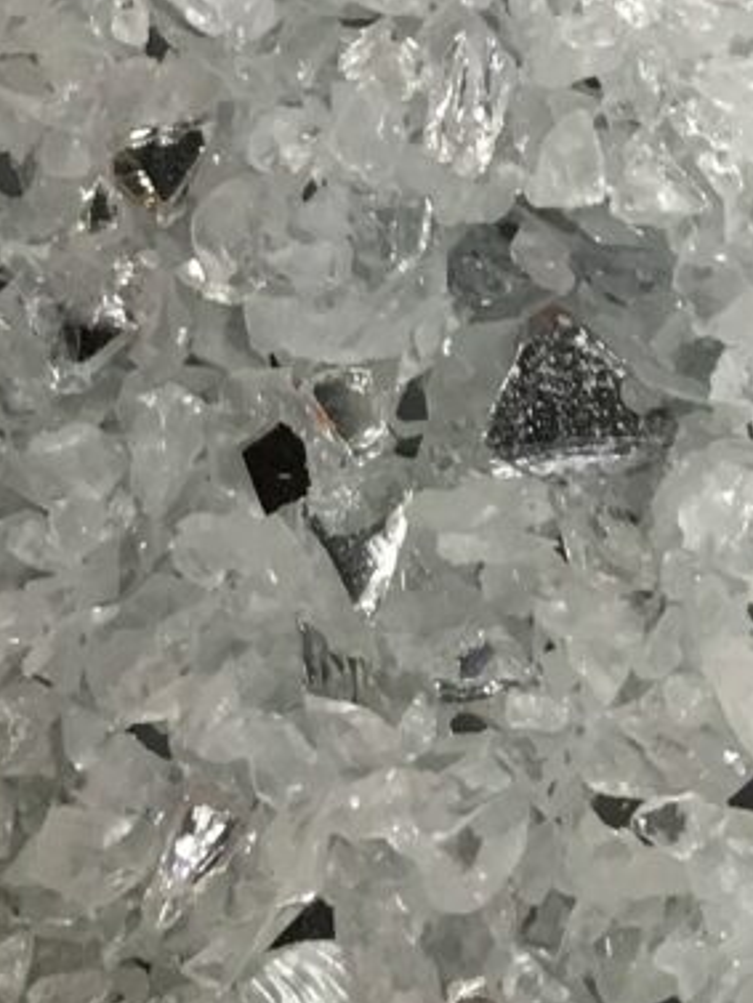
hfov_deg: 11.4
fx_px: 3768
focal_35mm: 130
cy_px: -567
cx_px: 428
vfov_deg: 14.1
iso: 50
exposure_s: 1/30
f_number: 2.2
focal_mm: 4.15
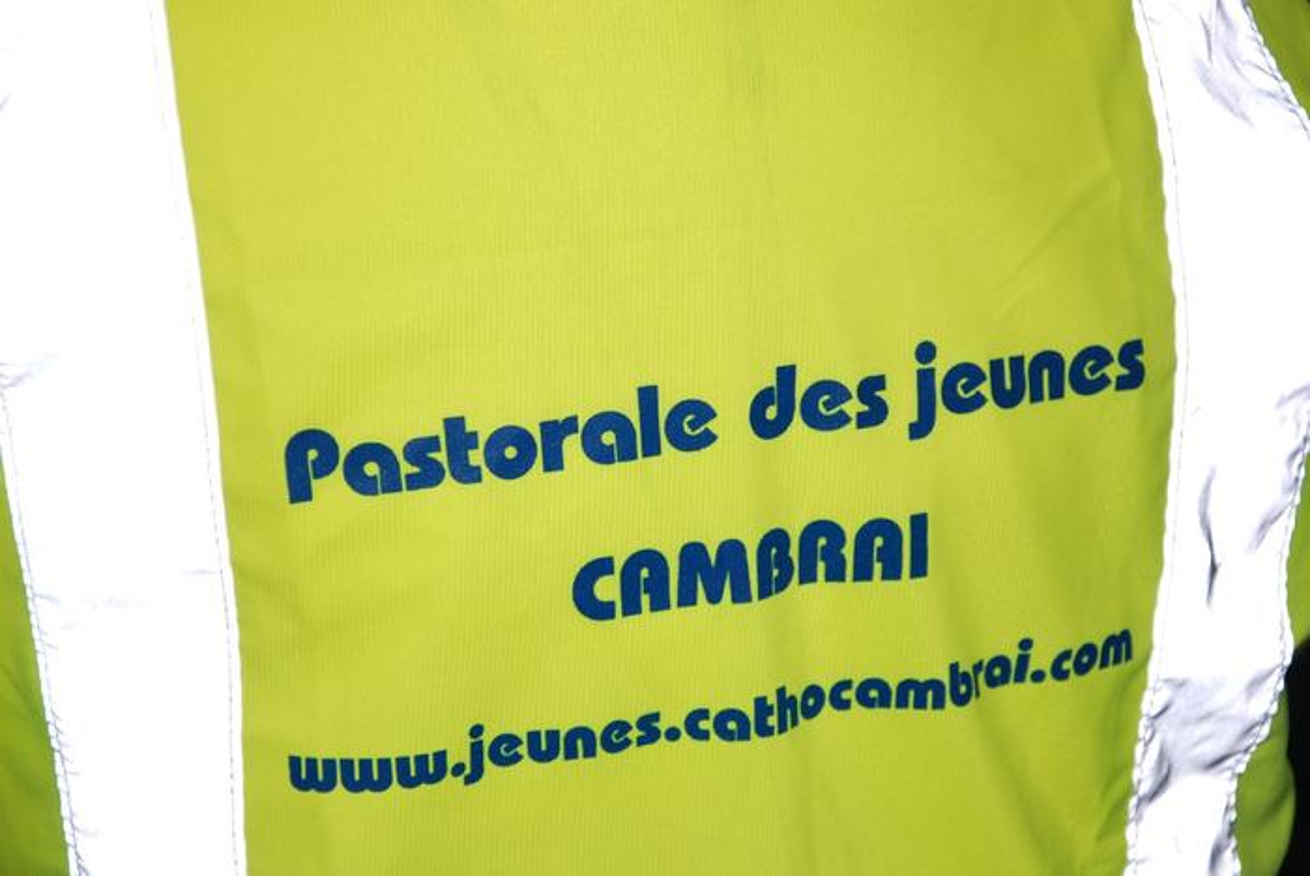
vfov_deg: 11.4
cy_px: 438
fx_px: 4370
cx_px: 655
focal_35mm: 120
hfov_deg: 17.0
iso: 200
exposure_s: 1/60
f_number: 5.6
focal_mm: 80
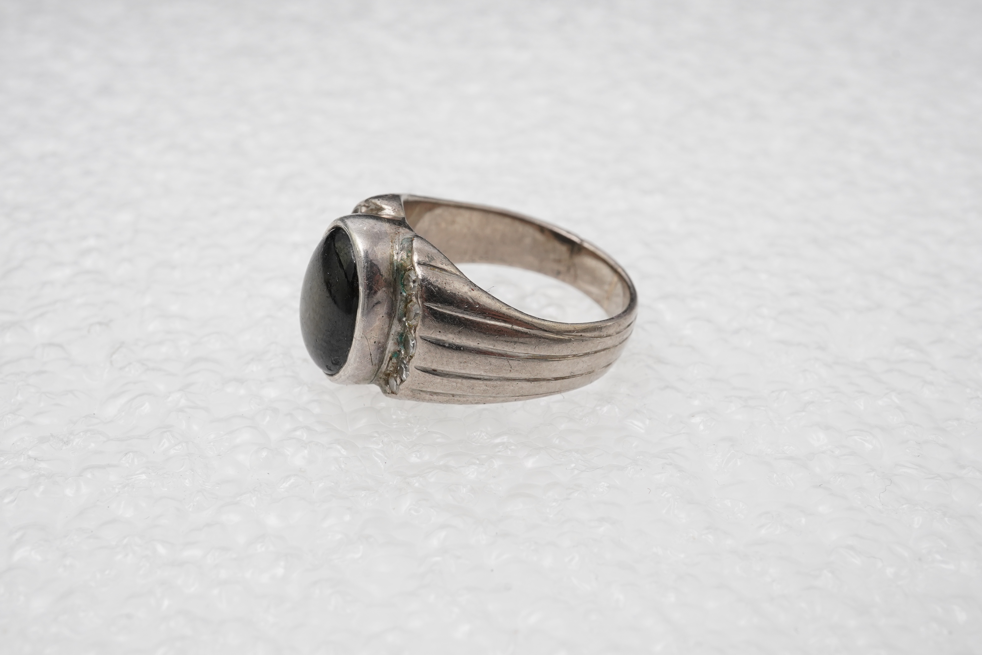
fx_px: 1227
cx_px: 491
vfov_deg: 29.9
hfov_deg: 43.6
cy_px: 328
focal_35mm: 45
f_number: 22
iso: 500
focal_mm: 30
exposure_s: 1/100
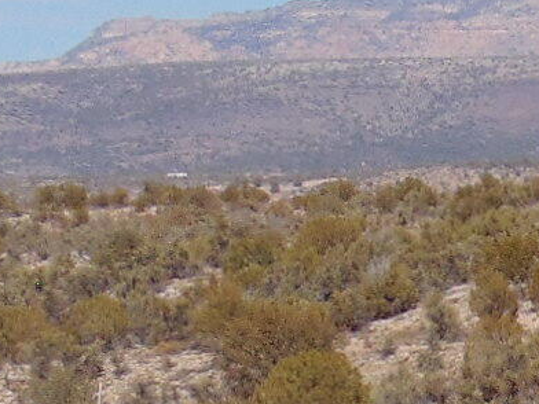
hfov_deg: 4.2
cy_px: 774
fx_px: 7303
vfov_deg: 3.2
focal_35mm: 469
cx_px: 969
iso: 80
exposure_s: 1/320
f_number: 9.6
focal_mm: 12.8
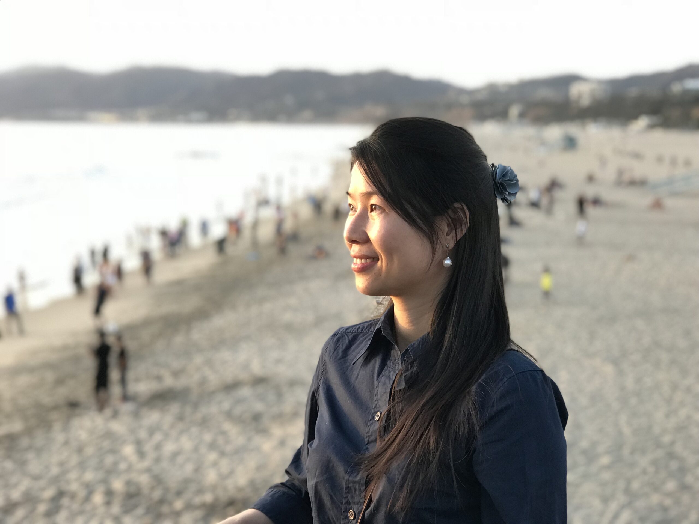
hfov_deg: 33.8
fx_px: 1151
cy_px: 262
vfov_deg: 25.7
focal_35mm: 57
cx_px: 350
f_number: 2.8
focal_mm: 6.6
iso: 100
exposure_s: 1/120
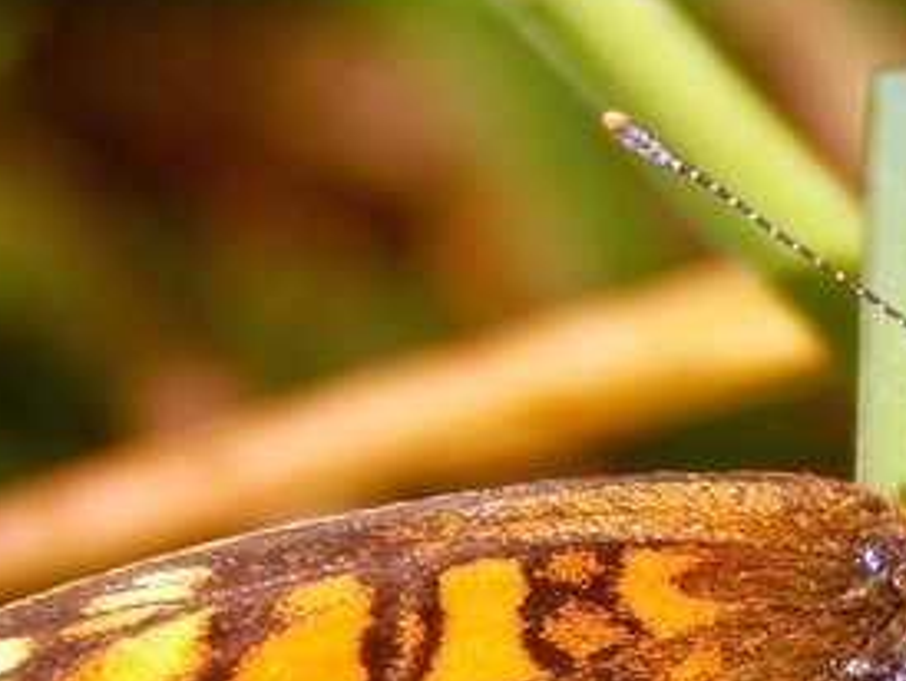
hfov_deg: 3.7
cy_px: 787
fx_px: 14067
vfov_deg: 2.8
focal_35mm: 537
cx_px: 952
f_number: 5.3
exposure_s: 1/400
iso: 125
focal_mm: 32.8
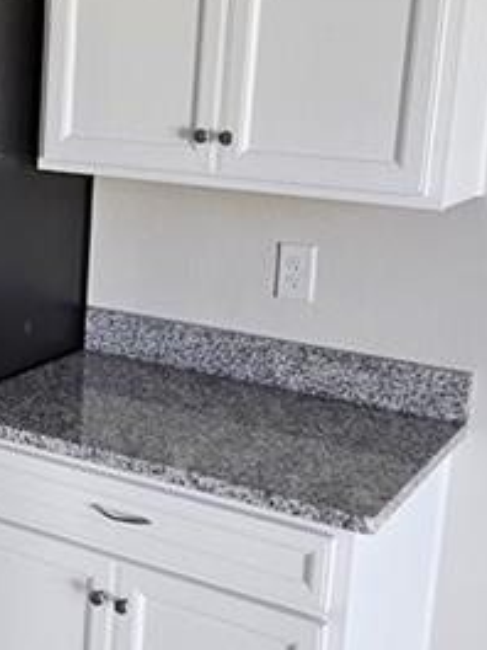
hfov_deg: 22.9
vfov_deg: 32.6
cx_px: -89
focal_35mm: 59
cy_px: 278
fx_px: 1107
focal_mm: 1.7
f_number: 2.2
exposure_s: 1/60
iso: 80
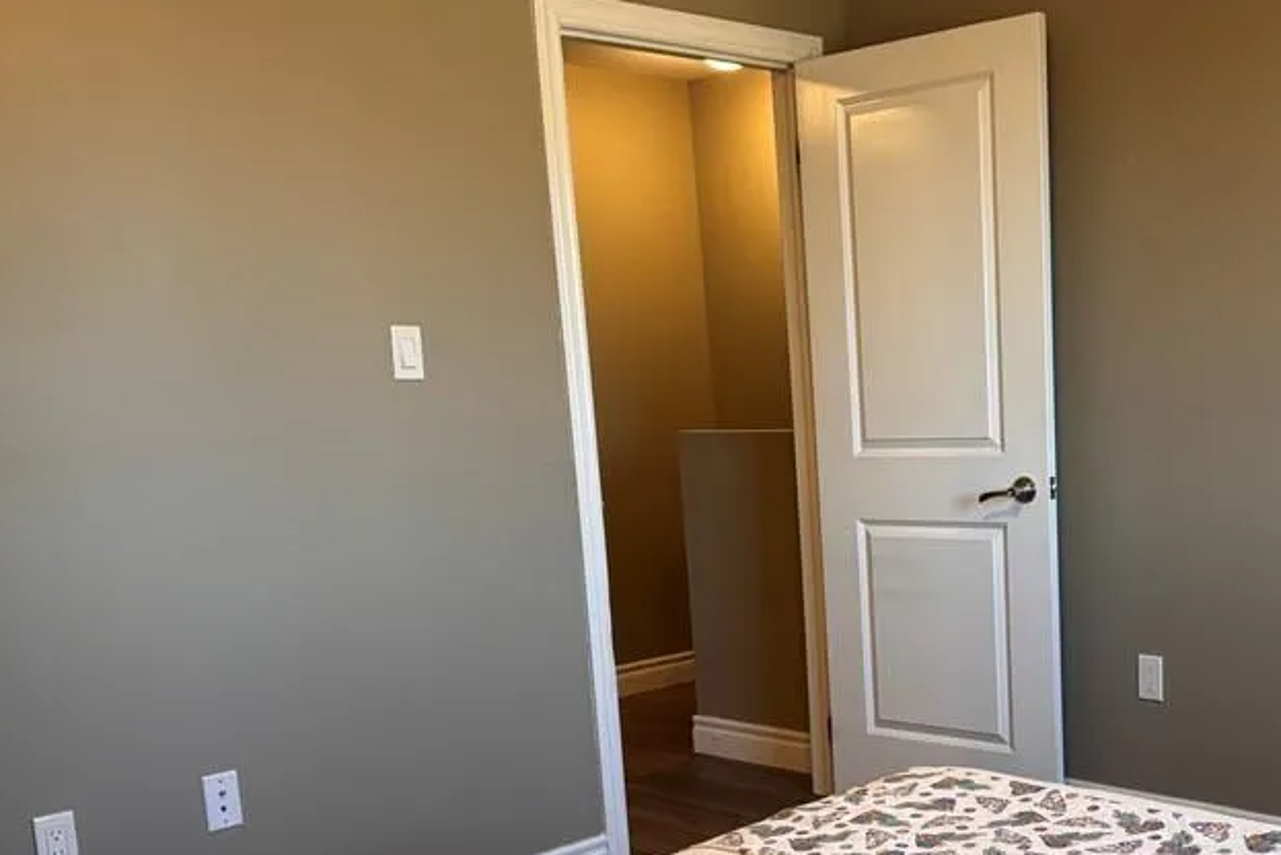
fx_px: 1460
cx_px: 909
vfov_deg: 32.2
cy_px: 617
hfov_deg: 46.2
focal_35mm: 41
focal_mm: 6.76
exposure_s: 1/120
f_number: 1.78
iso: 160
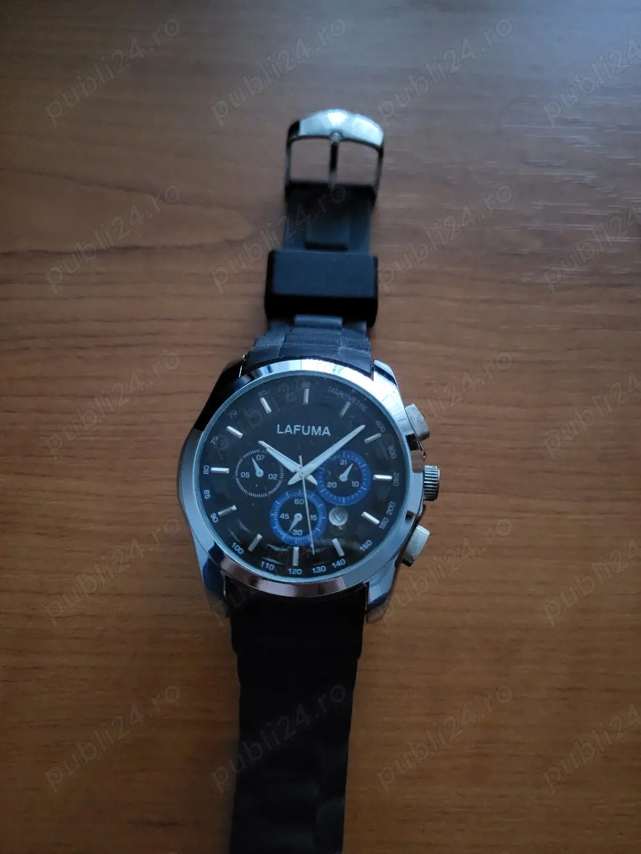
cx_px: 320
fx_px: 642
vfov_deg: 67.3
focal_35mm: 26
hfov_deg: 53.1
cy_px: 427
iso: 1600
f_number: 1.8
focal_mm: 5.4
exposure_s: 1/25.1
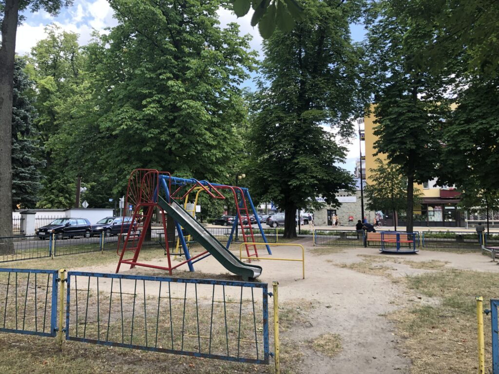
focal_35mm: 28
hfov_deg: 63.4
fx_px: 404
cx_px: 250
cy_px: 187
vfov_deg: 49.7
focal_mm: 3.99
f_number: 1.8
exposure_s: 1/190
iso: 20
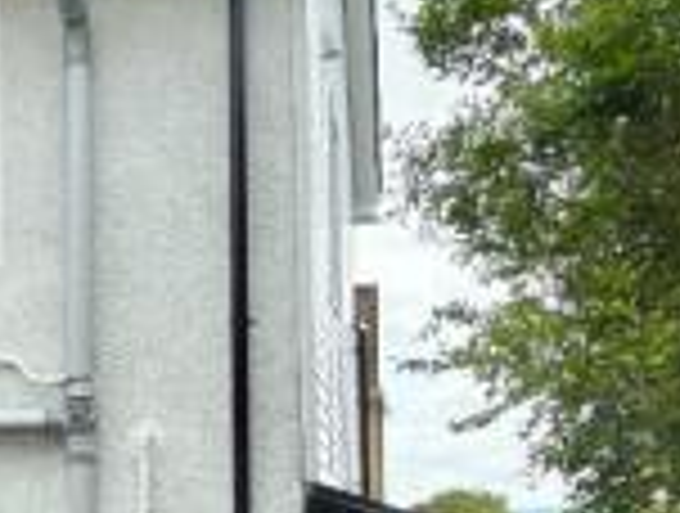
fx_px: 1516
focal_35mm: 77
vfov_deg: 18.8
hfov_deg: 21.8
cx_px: -286
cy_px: 493
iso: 25
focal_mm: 2.22
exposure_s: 1/899
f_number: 2.2
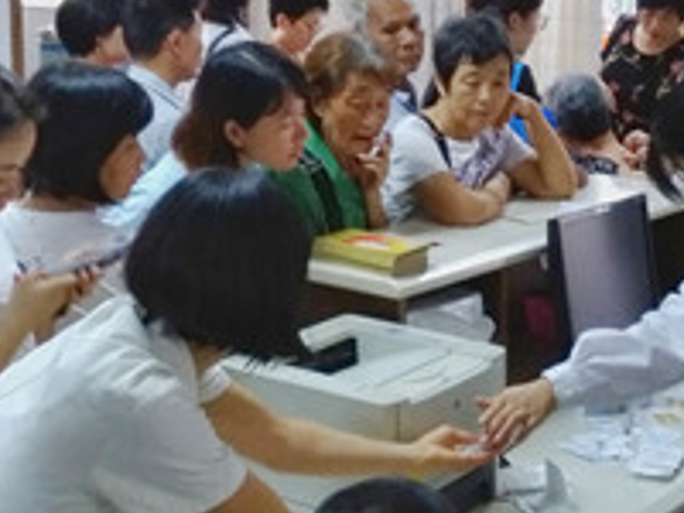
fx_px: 1383
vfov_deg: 20.8
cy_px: 97
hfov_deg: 27.7
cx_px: 431
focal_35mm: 70
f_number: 2
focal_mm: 3.79
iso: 751
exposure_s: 1/33
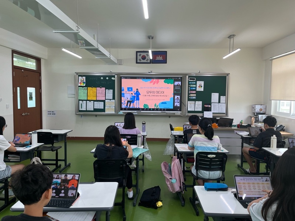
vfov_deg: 53.1
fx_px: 222
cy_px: 110
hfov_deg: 67.3
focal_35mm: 26
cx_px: 148
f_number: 1.6
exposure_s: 1/121
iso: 50
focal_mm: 5.1
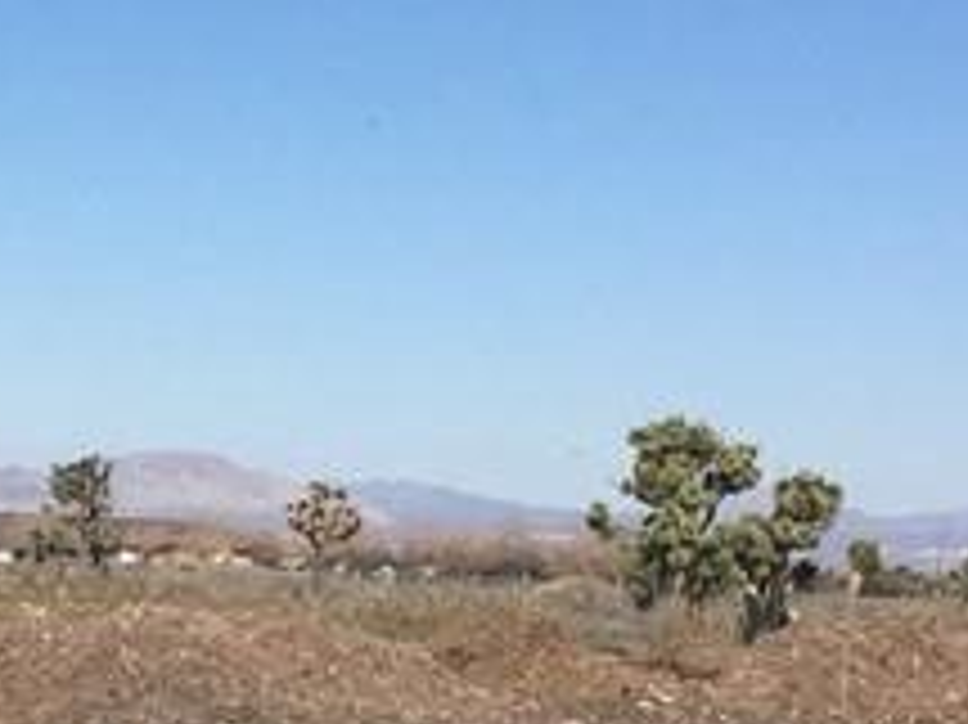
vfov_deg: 10.5
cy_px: 931
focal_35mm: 138
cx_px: -216
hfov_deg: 13.9
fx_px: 3857
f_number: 2.2
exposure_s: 1/3968
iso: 32
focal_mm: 4.15
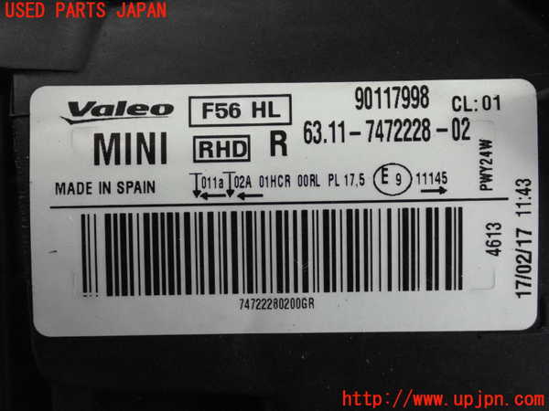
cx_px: 274
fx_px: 856
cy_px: 206
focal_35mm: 54
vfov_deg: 27.0
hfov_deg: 35.5
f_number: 3.3
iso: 2000
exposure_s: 1/125
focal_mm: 9.65
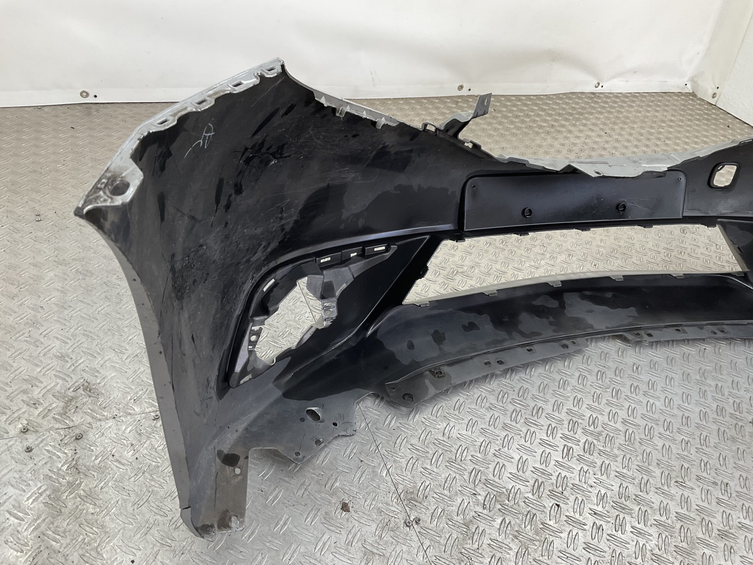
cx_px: 376
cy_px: 282
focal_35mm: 29
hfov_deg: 61.7
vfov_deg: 48.2
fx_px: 631
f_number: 1.8
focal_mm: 3
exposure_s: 1/120
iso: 32
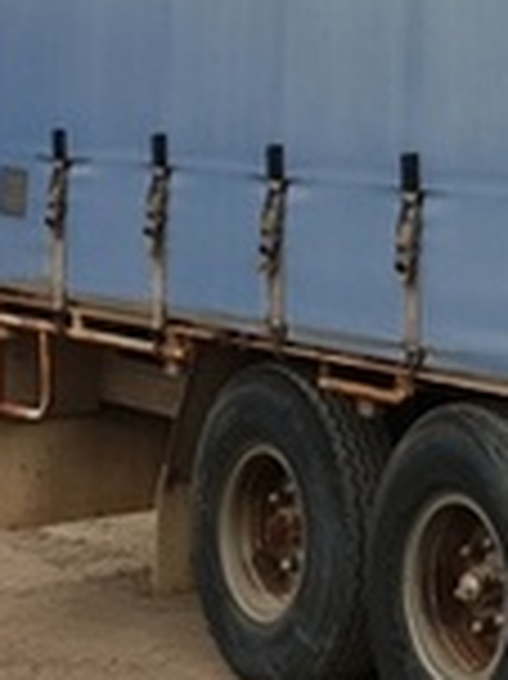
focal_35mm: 114
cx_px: 1151
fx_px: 2234
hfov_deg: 11.2
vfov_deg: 17.0
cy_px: 65
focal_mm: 4.3
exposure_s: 1/1709
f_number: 2.4
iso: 50
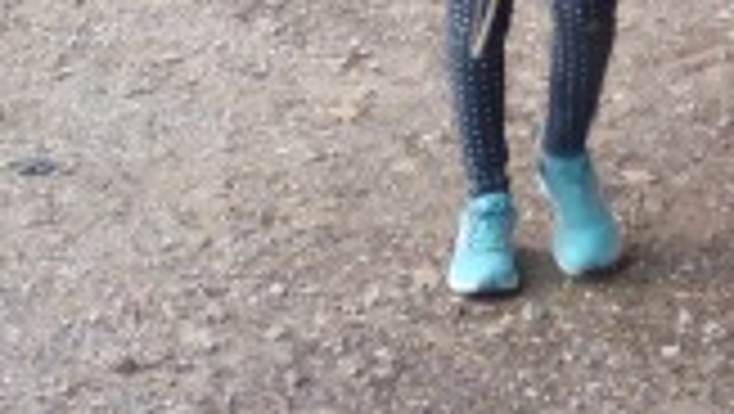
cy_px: -522
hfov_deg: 11.3
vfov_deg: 6.2
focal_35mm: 188
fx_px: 3662
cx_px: 833
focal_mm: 8.4
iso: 400
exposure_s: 1/100
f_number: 4.5
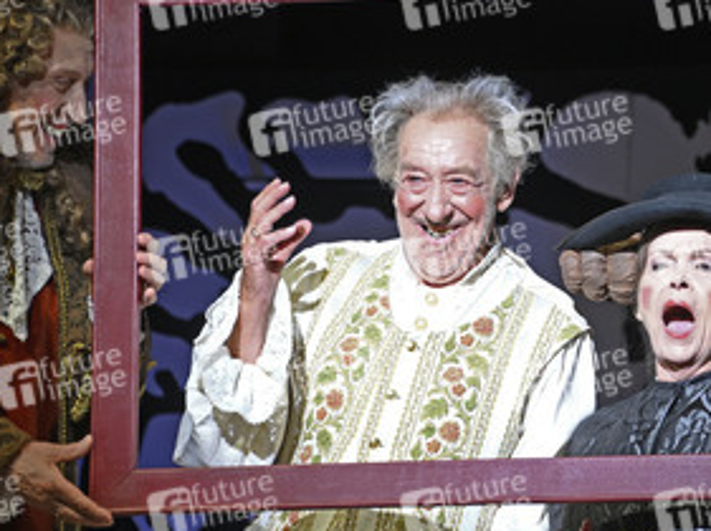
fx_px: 5703
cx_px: 500
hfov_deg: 7.1
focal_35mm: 278
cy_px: 316
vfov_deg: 5.3
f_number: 5.6
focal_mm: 180
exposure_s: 1/250
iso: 1250
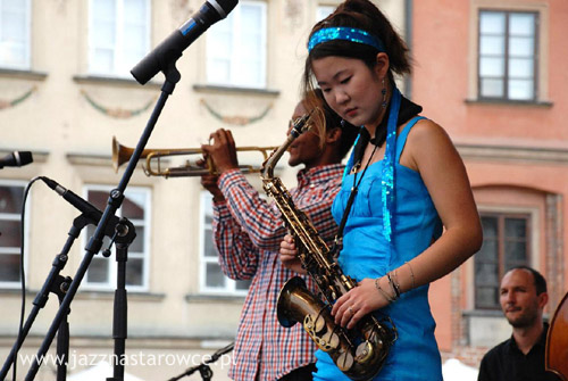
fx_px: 2015
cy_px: 190
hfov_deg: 16.0
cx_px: 284
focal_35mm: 128
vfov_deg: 10.8
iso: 800
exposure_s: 1/160
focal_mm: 85
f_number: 5.6
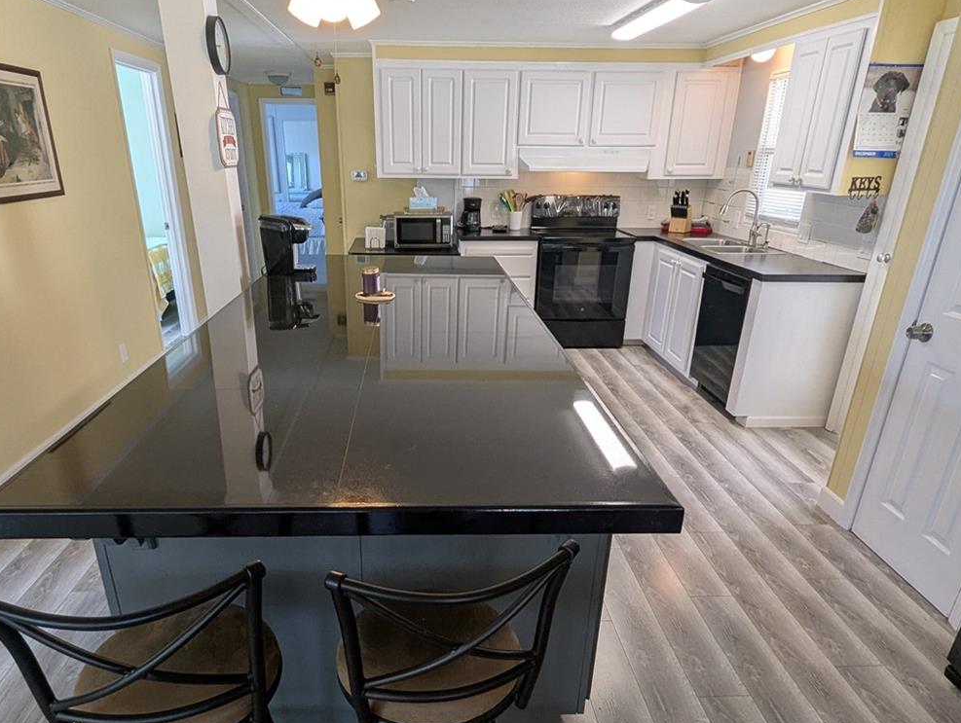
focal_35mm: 21
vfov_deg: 62.9
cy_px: 439
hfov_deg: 78.7
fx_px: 584
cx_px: 439
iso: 55
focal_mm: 1.95
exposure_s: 1/40
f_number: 2.2
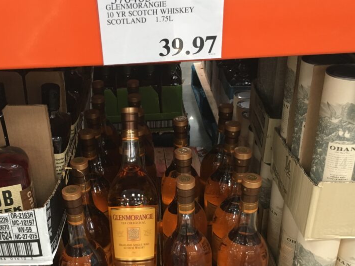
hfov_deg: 44.5
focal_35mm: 42
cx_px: 139
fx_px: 431
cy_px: 160
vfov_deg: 34.2
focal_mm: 4.15
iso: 125
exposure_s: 1/30
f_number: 2.2
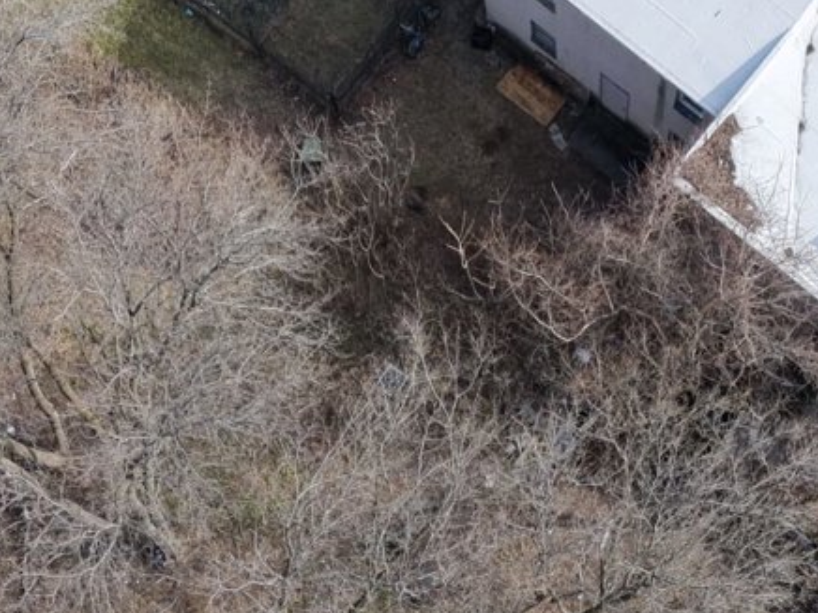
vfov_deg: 20.9
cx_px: 548
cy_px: 720
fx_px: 1560
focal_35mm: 66
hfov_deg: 29.2
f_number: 1.8
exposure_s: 1/4000
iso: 400
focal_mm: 8.67
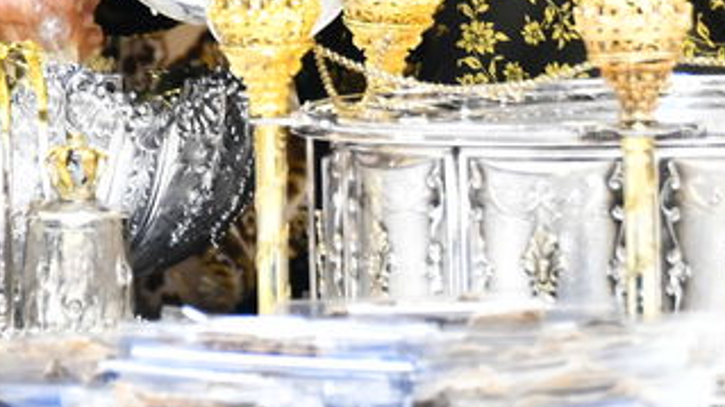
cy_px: -499
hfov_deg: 2.8
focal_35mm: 782
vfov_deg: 1.5
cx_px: 343
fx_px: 15024
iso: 2500
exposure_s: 1/125
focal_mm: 170
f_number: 5.6
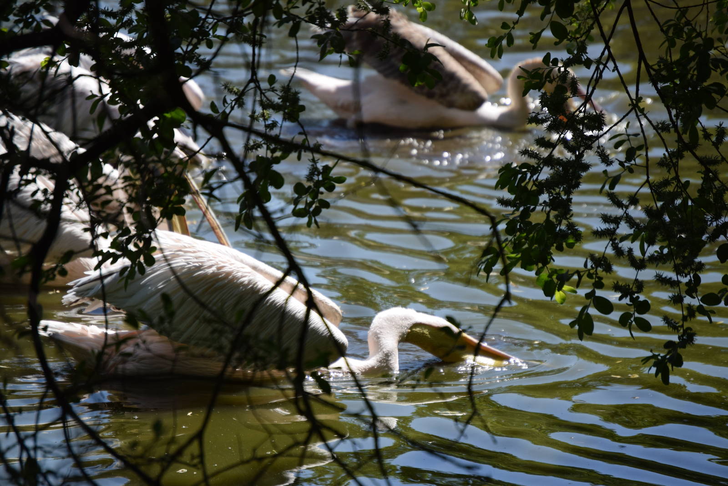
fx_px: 6067
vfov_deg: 4.6
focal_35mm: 300
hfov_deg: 6.9
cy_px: 243
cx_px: 364
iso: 400
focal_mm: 200
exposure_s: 1/1600
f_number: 6.3
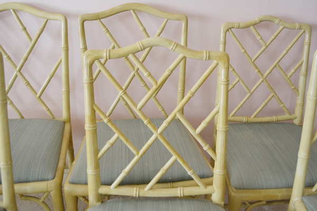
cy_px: 106
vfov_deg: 40.0
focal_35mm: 33
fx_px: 291
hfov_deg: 57.2
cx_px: 158
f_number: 4
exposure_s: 1/60
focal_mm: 22
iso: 400
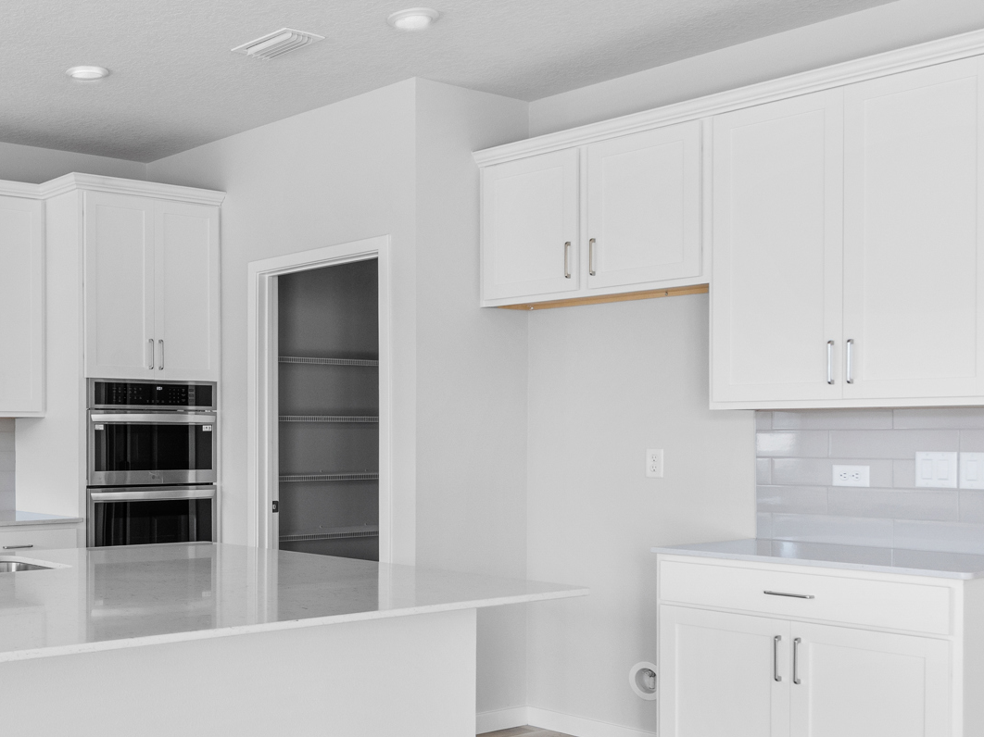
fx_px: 1222
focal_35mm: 43
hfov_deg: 40.0
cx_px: 66
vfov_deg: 33.4
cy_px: 454
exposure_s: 1/6
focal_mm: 19
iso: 320
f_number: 9
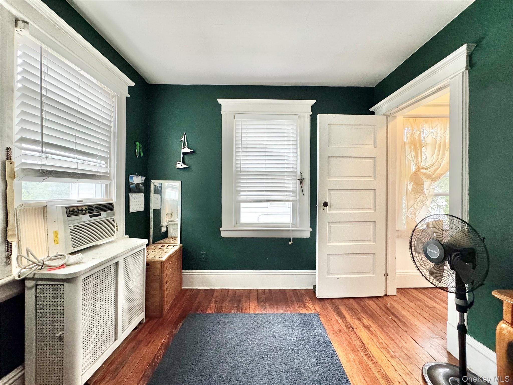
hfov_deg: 102.1
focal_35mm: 14
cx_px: 256
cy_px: 192
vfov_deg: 85.7
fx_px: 207
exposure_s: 1/120
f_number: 2.2
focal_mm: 2.22
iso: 250
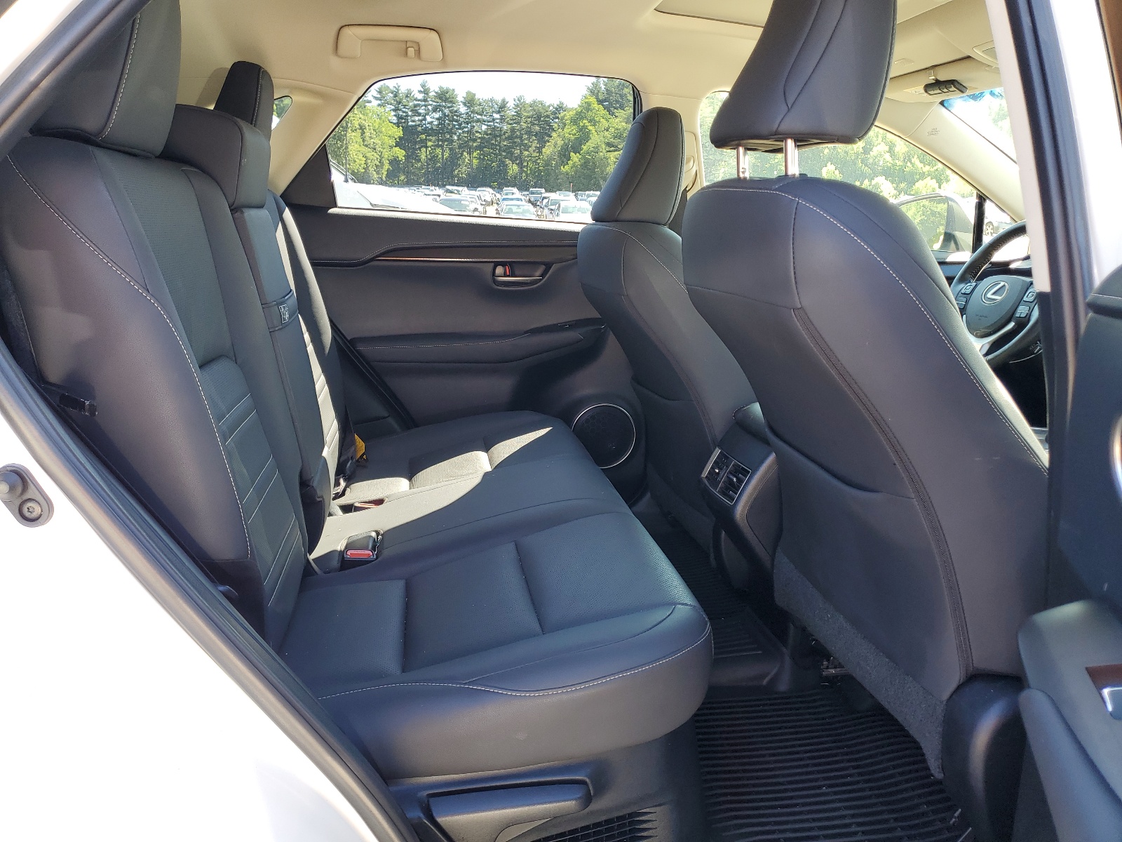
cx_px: 561
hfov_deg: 67.3
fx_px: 843
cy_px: 421
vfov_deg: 53.1
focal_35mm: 26
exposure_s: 1/132
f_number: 1.5
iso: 50
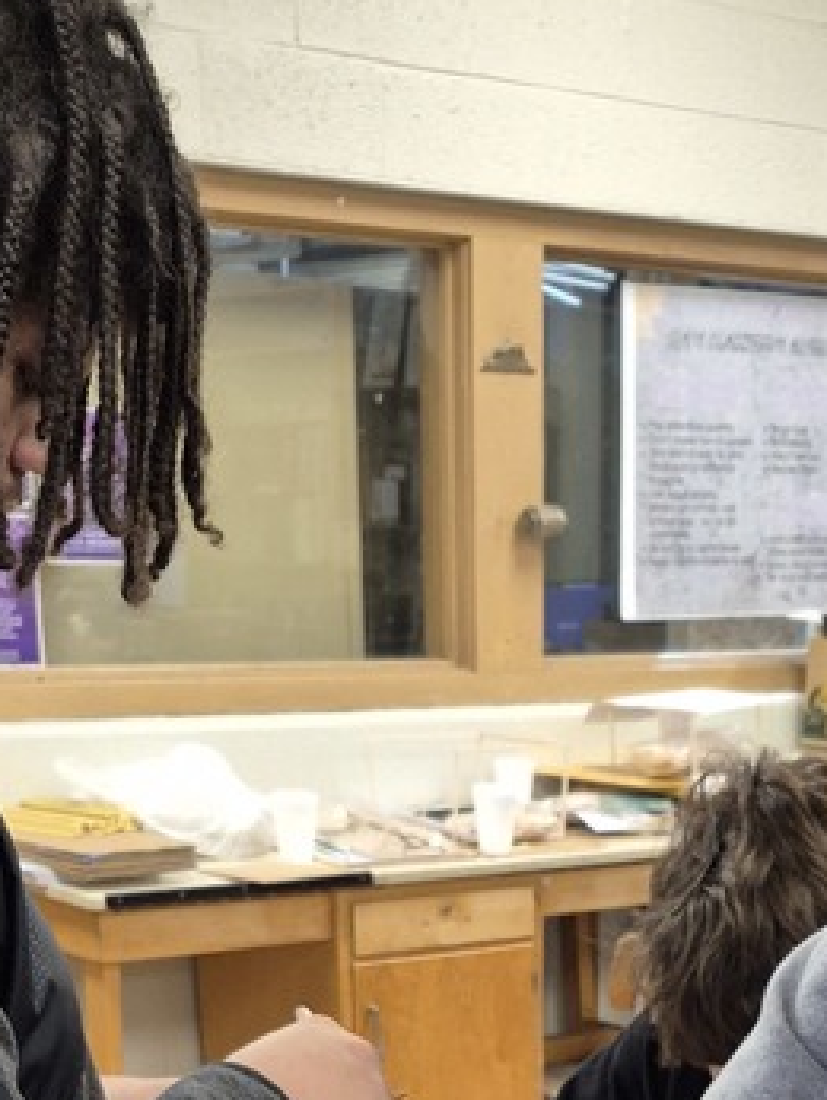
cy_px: 1491
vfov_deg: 24.3
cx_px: 633
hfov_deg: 21.4
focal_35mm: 68
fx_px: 2163
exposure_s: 1/120
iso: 500
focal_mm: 5.4
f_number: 1.8
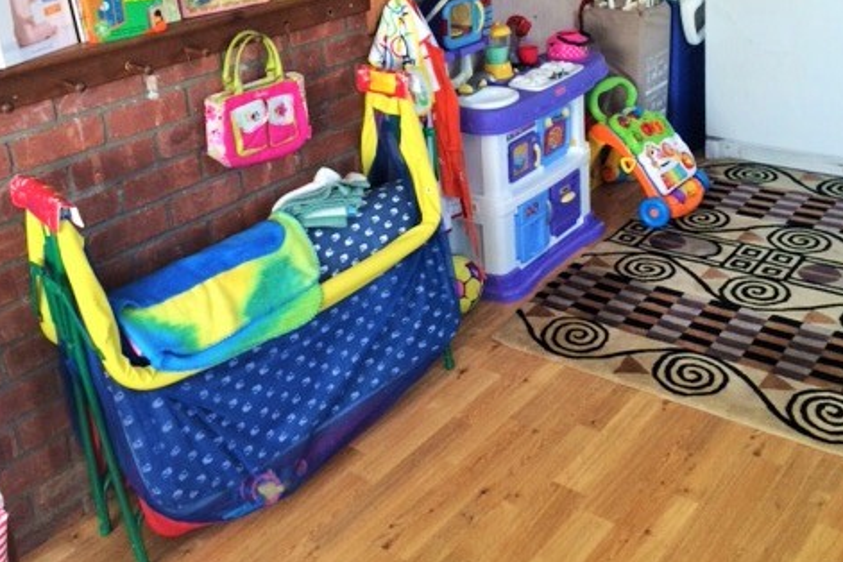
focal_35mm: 41
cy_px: 111
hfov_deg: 47.4
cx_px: 422
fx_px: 960
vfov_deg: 31.8
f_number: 2.2
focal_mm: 4.15
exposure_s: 1/30
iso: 100
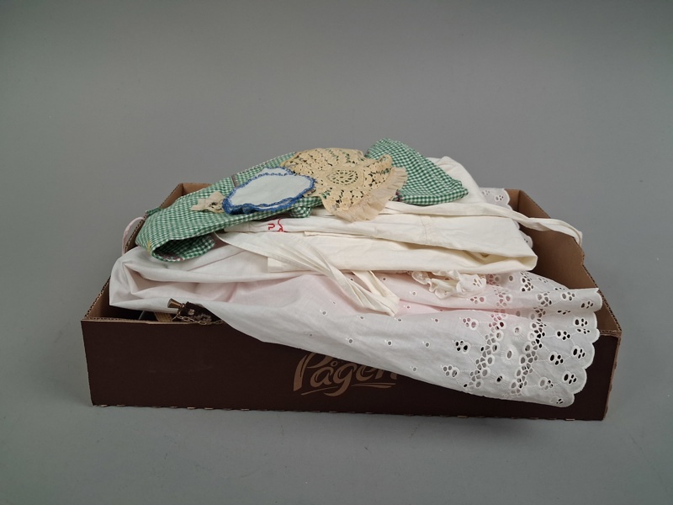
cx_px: 336
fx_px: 525
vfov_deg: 51.4
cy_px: 252
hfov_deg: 65.3
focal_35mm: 27
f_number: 1.8
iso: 320
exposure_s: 1/100
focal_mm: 4
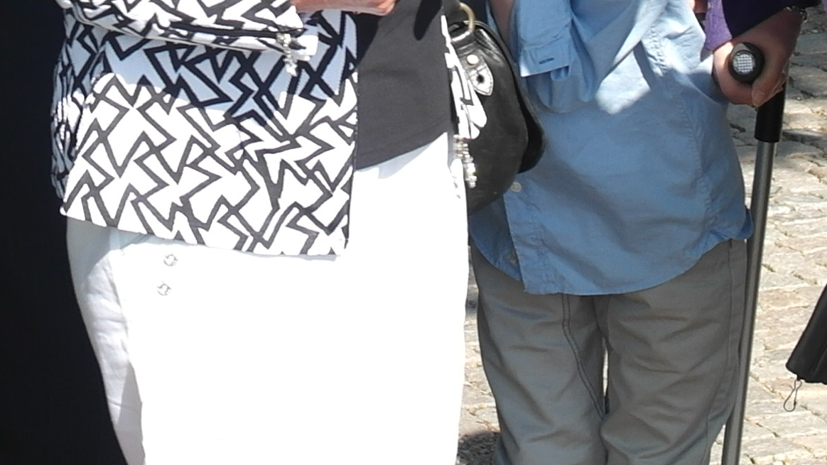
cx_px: 78
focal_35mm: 197
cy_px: -599
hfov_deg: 10.9
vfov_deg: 5.9
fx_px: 4320
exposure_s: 1/200
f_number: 5.6
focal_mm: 26
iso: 100
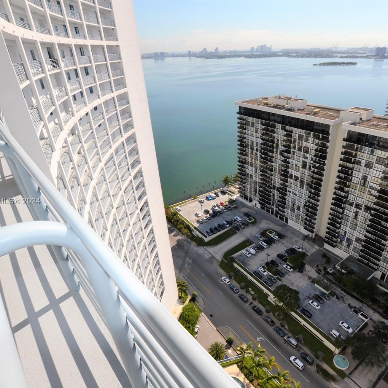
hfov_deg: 74.4
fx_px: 254
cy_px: 202
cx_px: 223
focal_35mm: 20
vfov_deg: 74.8
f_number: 10
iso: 100
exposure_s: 1/200
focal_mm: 10
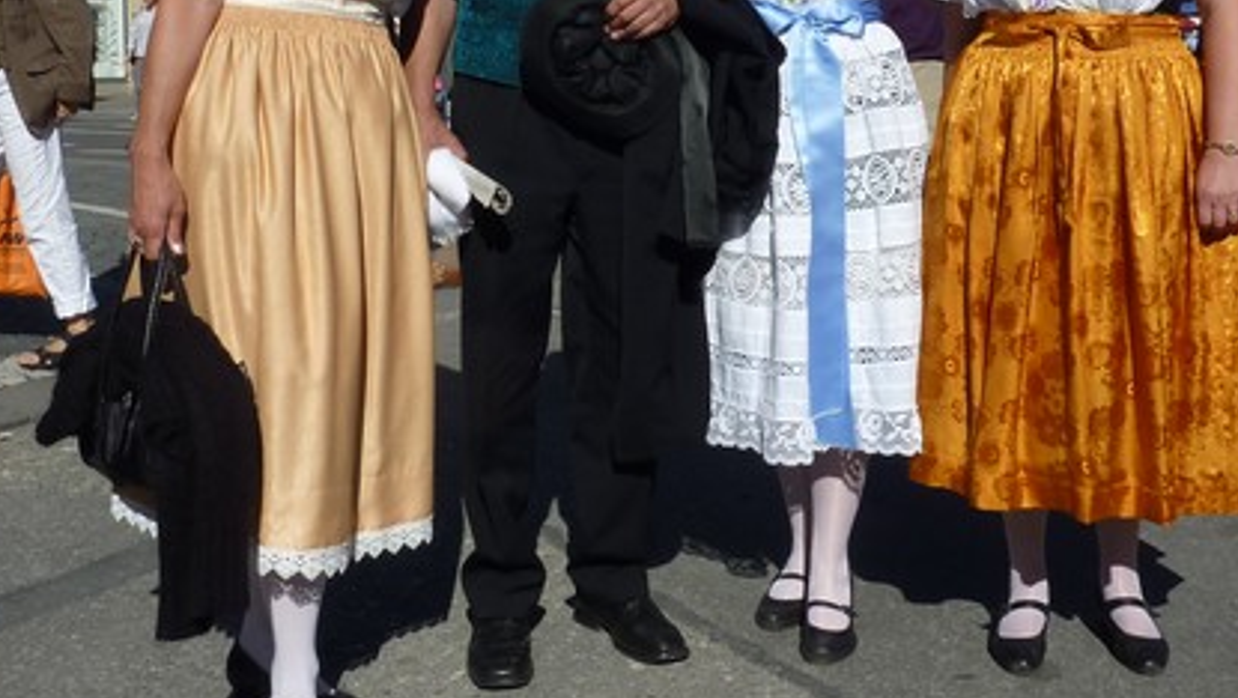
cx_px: 671
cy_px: 116
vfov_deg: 25.0
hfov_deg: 43.7
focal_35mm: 47
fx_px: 1544
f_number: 5.6
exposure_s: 1/800
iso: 80
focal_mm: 4.1
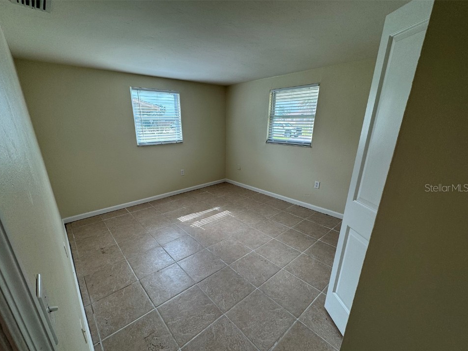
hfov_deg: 98.1
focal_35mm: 15
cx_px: 220
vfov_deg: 81.6
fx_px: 203
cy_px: 187
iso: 50
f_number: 2.2
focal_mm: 2.22
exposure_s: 1/120
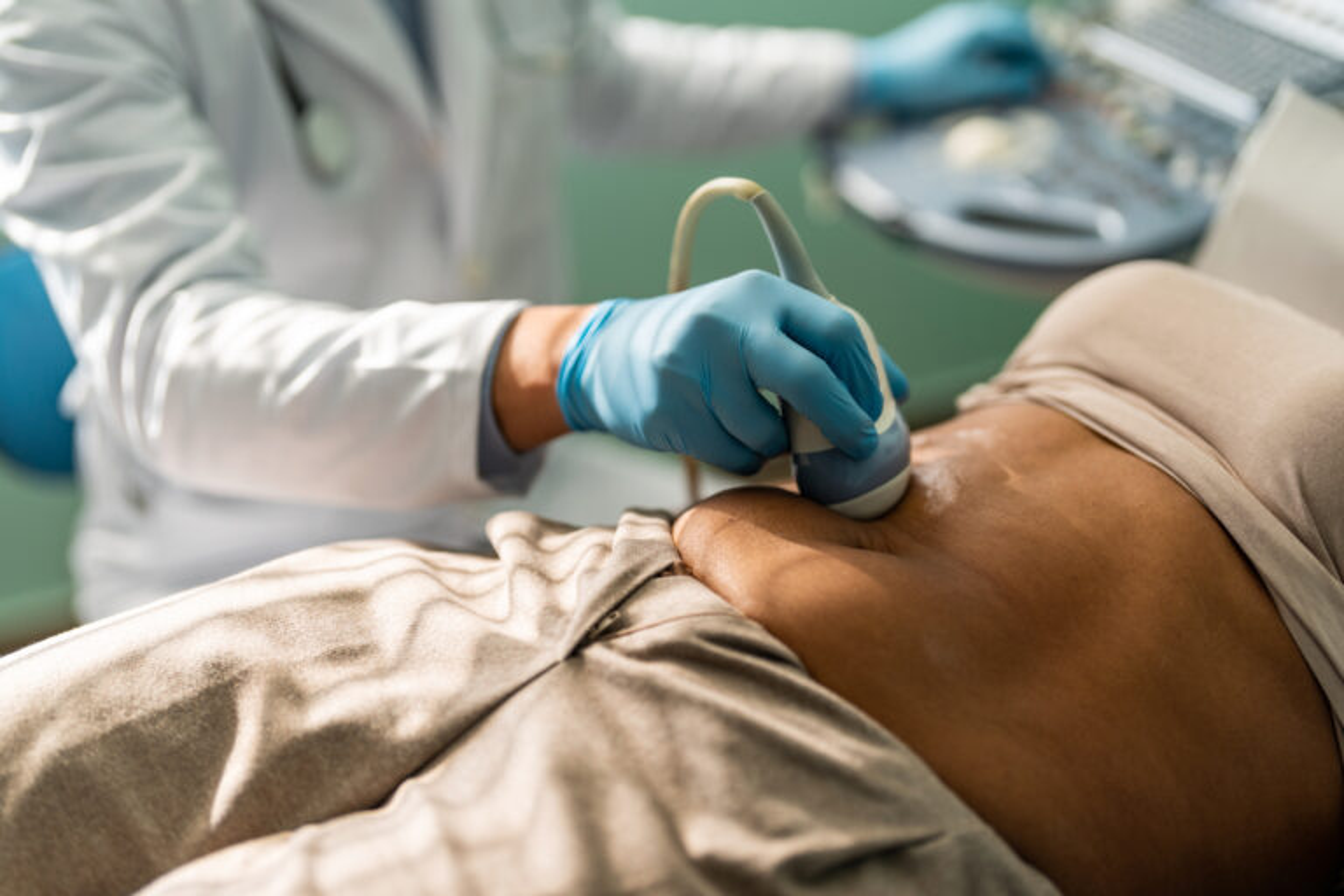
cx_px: 672
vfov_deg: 27.0
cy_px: 448
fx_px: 1867
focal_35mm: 50
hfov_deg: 39.6
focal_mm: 50
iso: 160
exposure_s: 1/640
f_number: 1.6
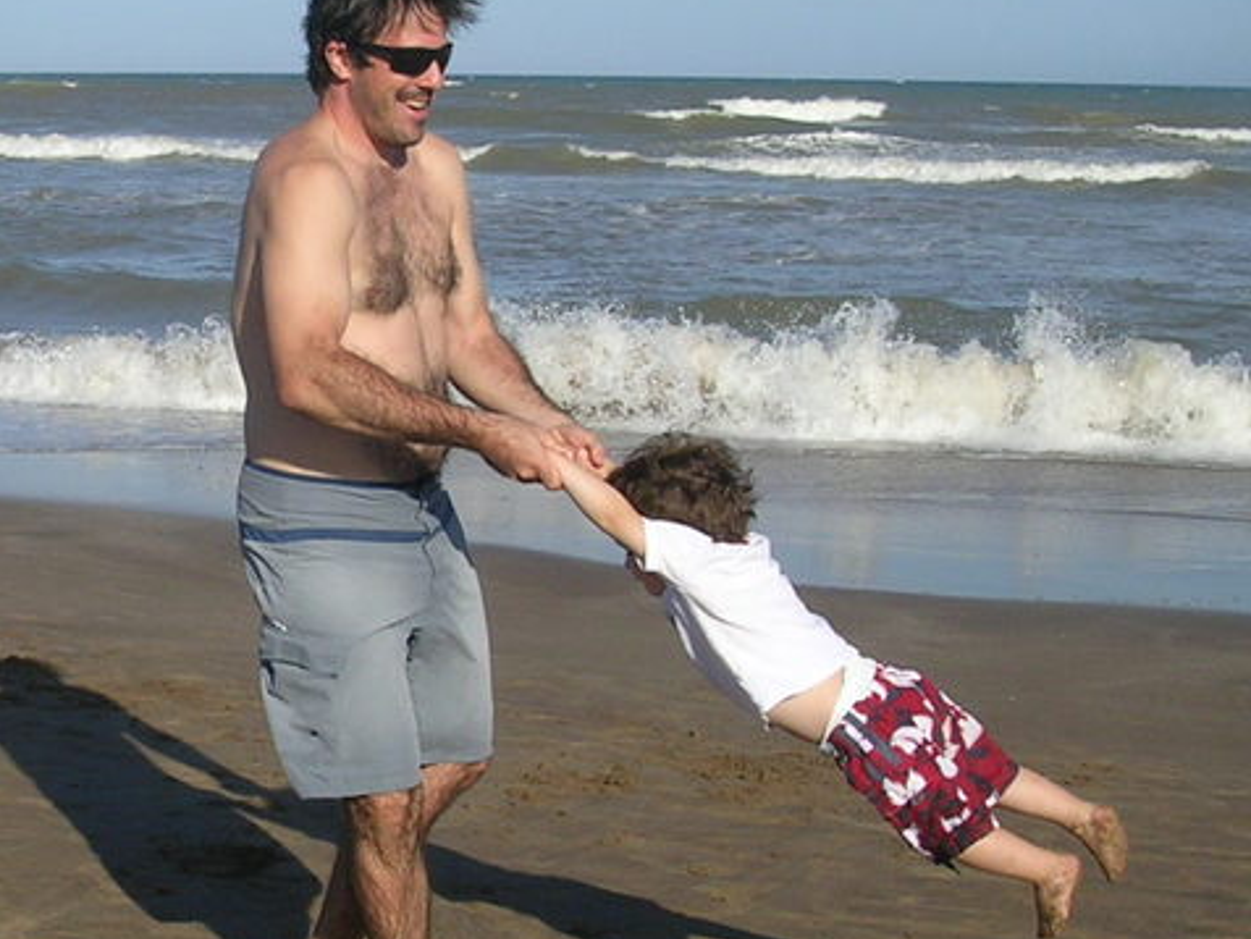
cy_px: 470
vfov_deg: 28.6
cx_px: 582
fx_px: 1844
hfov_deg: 37.5
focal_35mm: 51
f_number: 5.6
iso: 50
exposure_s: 1/394
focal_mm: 5.8
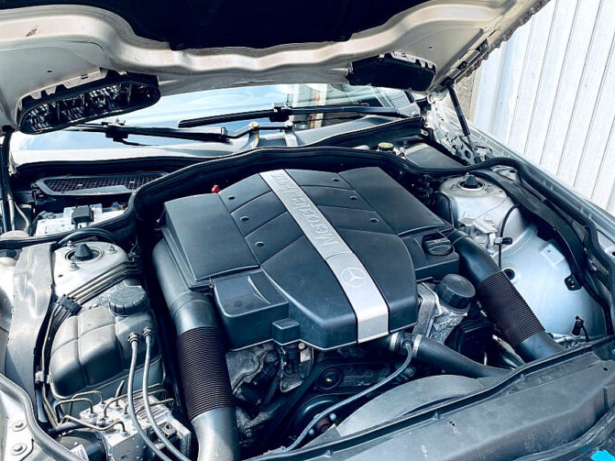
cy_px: 244
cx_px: 326
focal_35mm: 31
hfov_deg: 58.3
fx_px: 551
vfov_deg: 45.4
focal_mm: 4.25
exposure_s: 1/237
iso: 32
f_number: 1.8
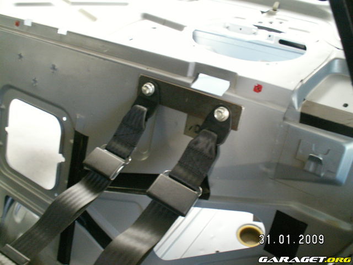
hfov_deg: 52.6
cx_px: 176
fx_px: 357
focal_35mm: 35
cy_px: 132
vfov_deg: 40.7
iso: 160
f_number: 2.8
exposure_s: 1/1.25
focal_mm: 5.86
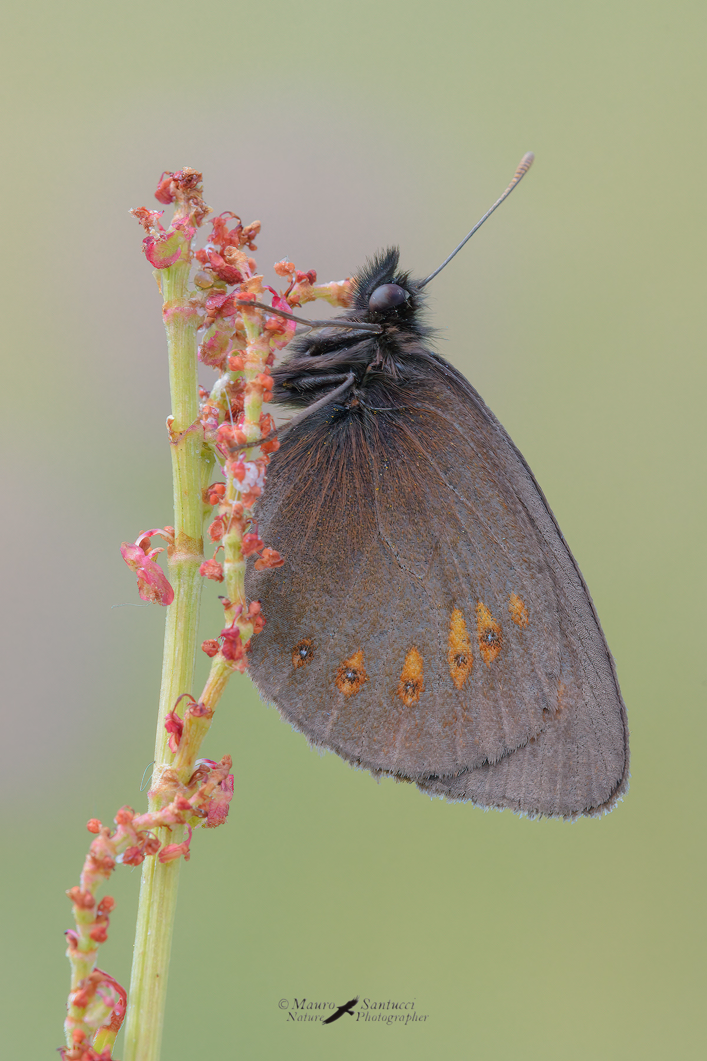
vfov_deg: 7.6
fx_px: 7953
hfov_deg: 5.1
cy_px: 530
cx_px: 354
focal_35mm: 270
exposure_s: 1/25
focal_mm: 180
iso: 200
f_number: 16
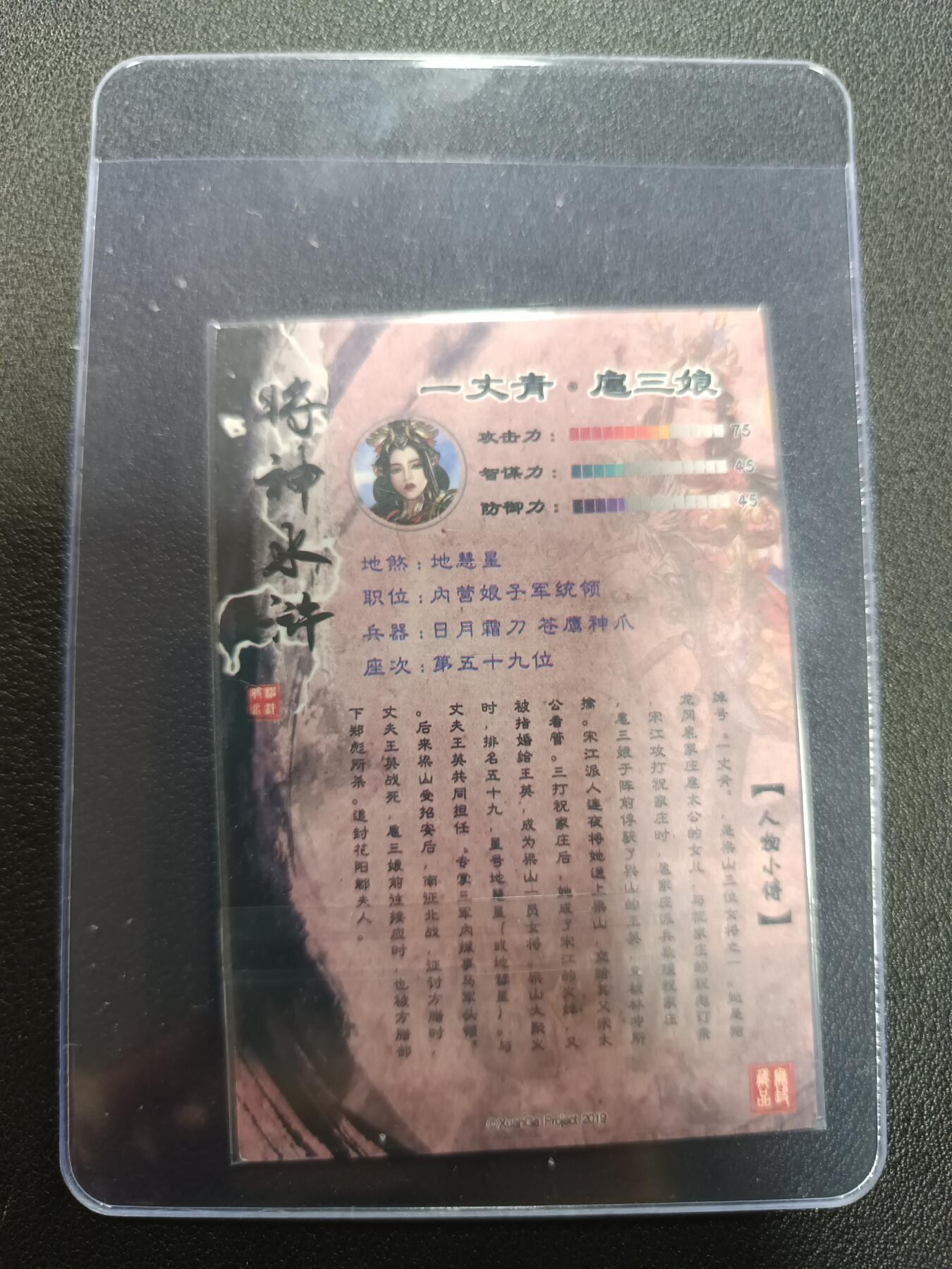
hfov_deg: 56.8
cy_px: 634
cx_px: 476
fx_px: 880
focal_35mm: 24
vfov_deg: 71.6
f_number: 1.7
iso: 1185
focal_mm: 5.31
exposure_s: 1/25
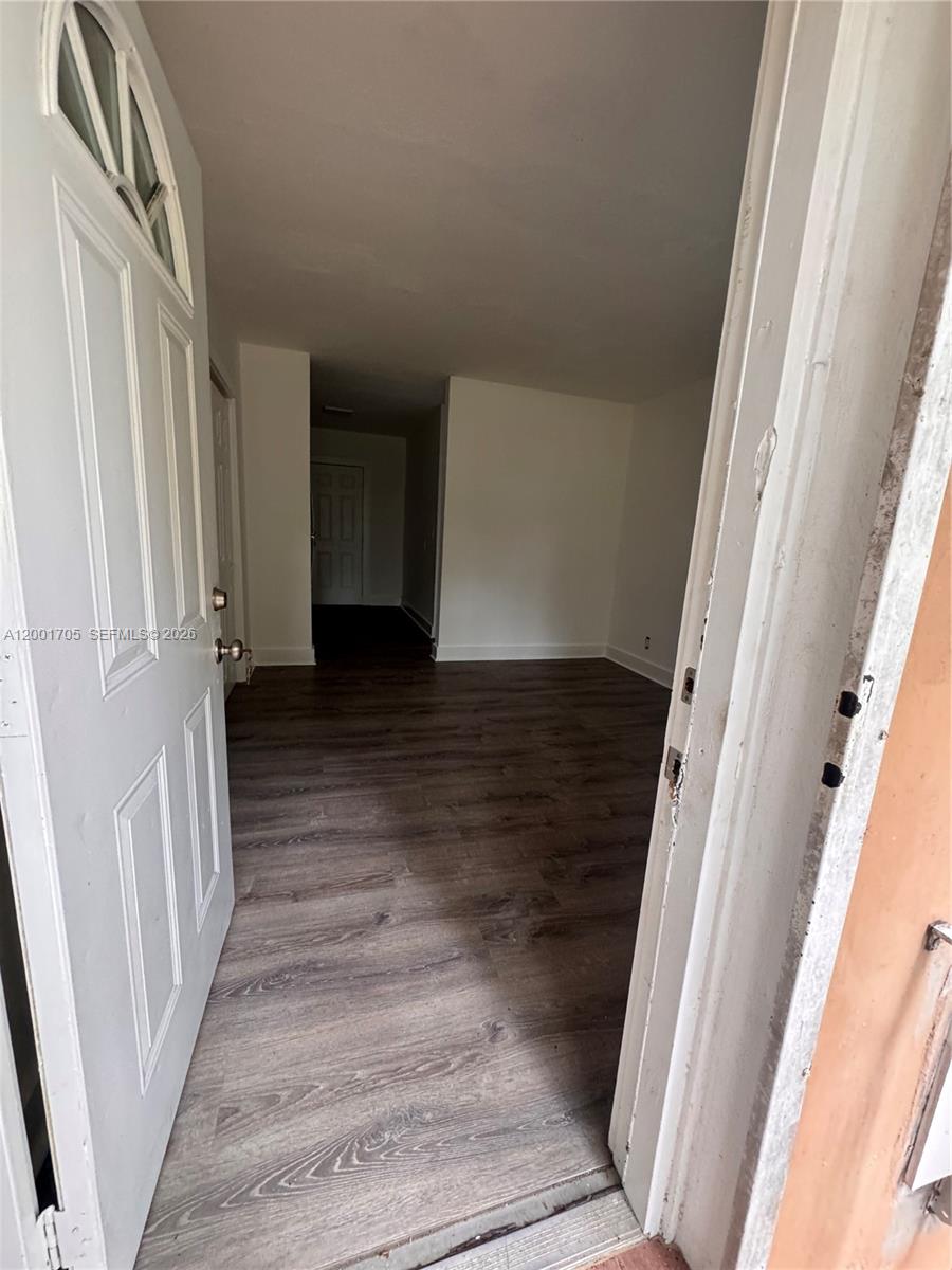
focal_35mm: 14
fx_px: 513
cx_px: 476
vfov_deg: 102.1
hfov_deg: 85.7
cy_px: 635
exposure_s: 1/60
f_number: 2.2
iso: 400
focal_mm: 2.22
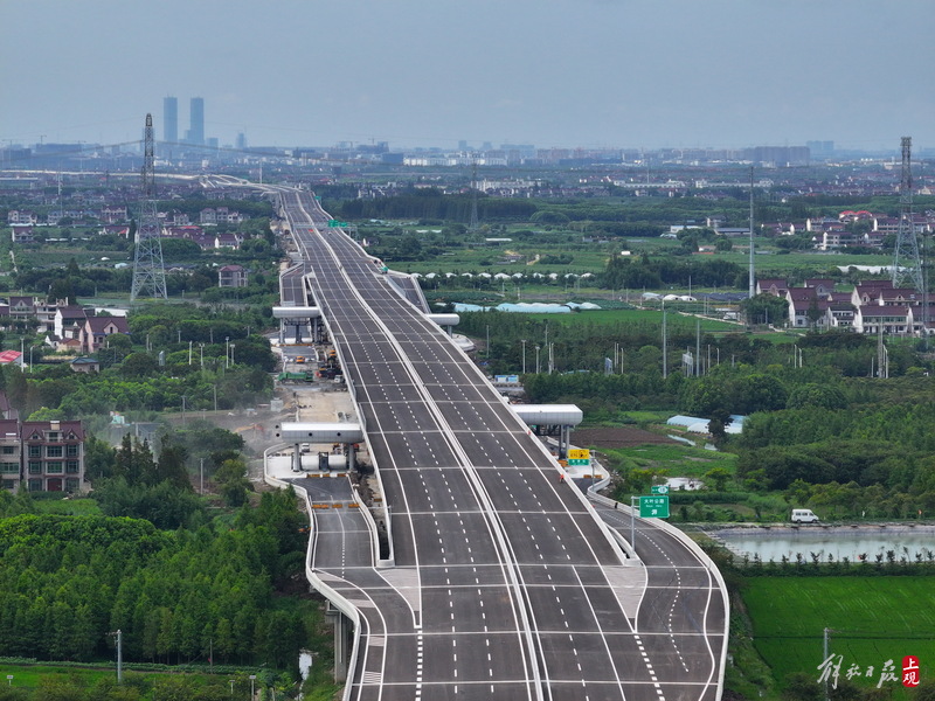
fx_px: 4484
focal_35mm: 166
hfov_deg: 11.9
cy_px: 350
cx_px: 468
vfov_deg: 8.9
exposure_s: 1/640
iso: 110
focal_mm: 30.71
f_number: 3.4
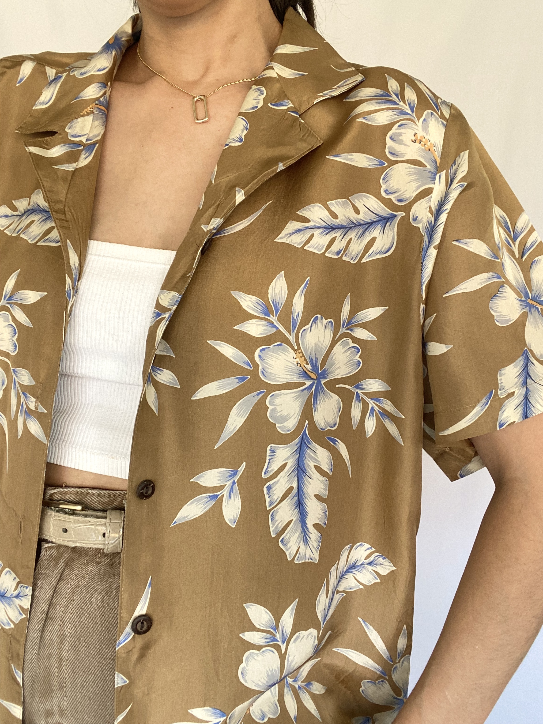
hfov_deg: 46.8
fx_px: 627
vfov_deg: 60.0
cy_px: 362
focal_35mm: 30
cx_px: 272
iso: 100
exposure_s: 1/60
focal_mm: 2.71
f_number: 2.2
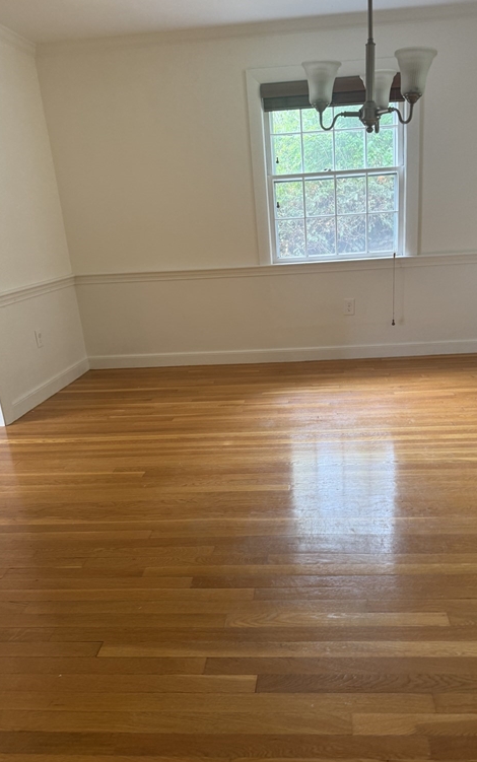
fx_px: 540
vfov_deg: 70.4
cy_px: 386
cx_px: 278
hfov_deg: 47.4
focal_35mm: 26
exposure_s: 1/60
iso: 125
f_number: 1.78
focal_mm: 6.76
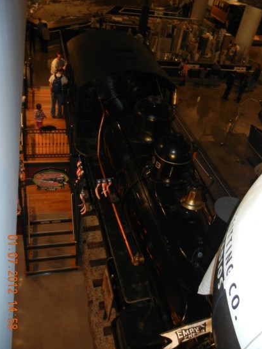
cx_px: 127
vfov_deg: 55.3
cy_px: 161
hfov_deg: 43.0
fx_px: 333
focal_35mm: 33
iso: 400
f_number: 3.5
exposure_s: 1/30
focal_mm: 5.4
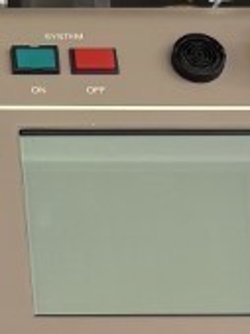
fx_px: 1516
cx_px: -94
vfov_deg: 12.3
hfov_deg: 9.2
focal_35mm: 157
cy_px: -63
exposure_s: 1/50
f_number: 1.6
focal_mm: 5.96
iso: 80
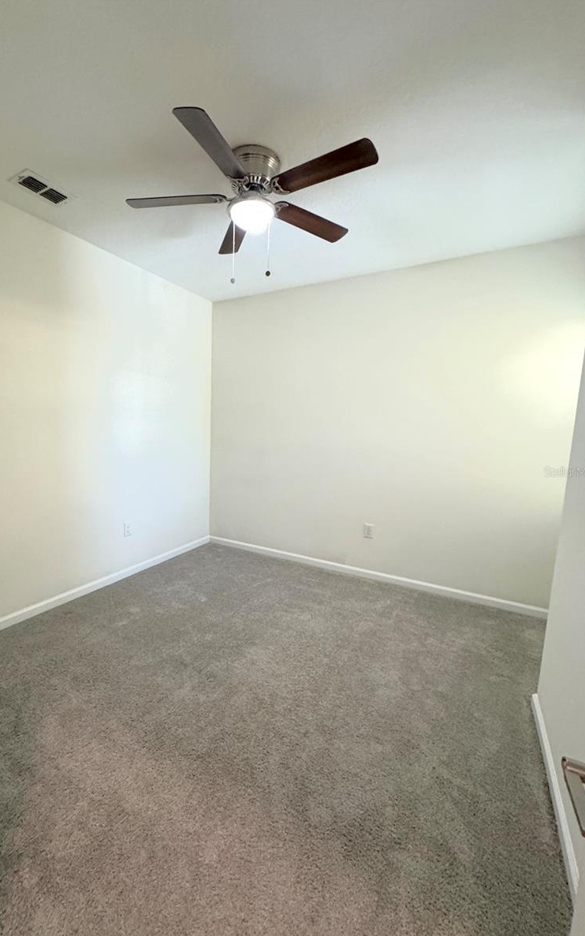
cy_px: 472
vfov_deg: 101.5
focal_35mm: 15
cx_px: 245
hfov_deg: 74.3
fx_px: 383
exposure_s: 1/60
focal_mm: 2.22
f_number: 2.2
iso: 320
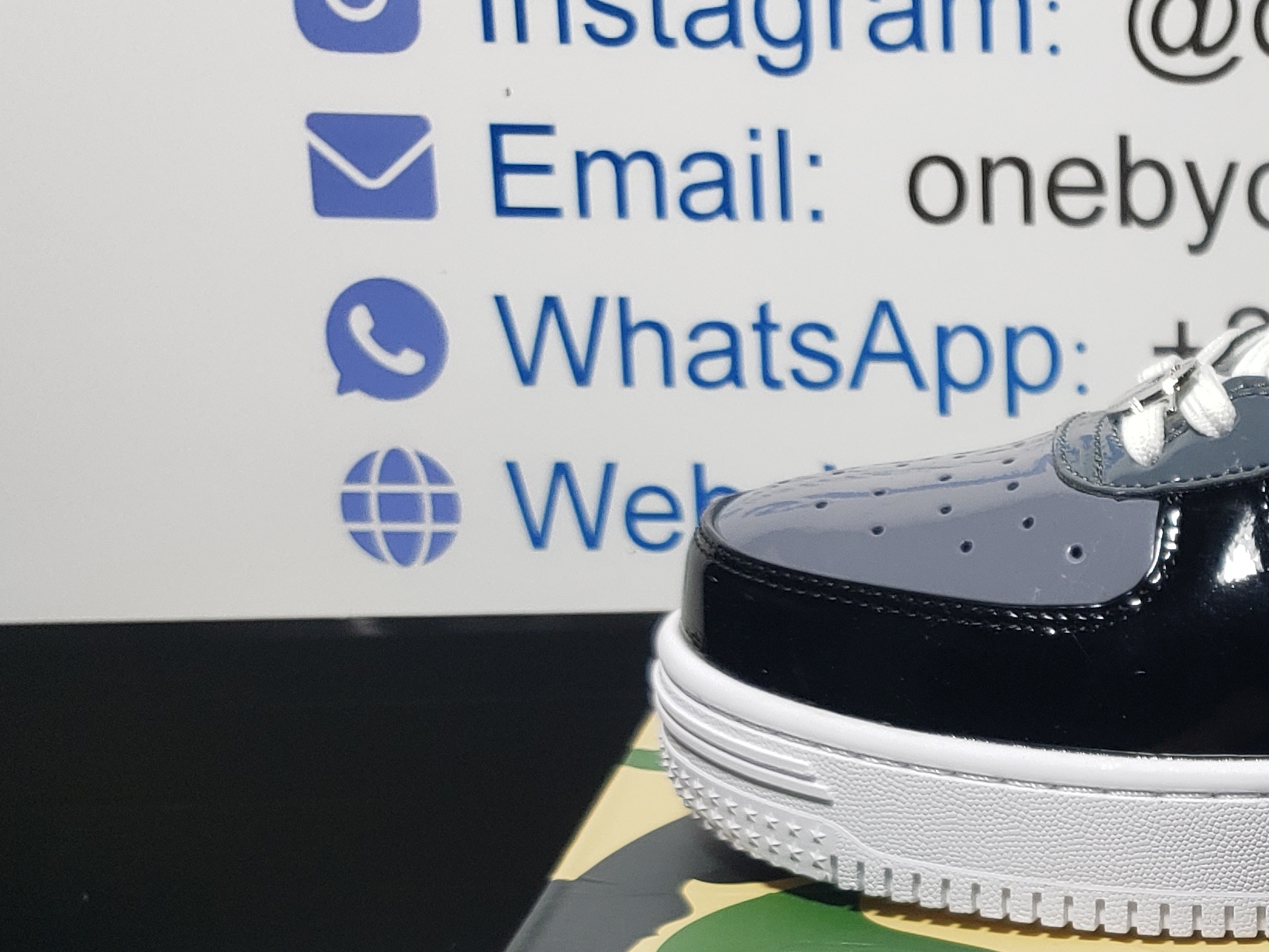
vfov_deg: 21.7
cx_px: 1477
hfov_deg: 27.1
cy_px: 1056
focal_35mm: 64
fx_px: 2347
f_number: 1.5
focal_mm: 4.3
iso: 50
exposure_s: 1/360
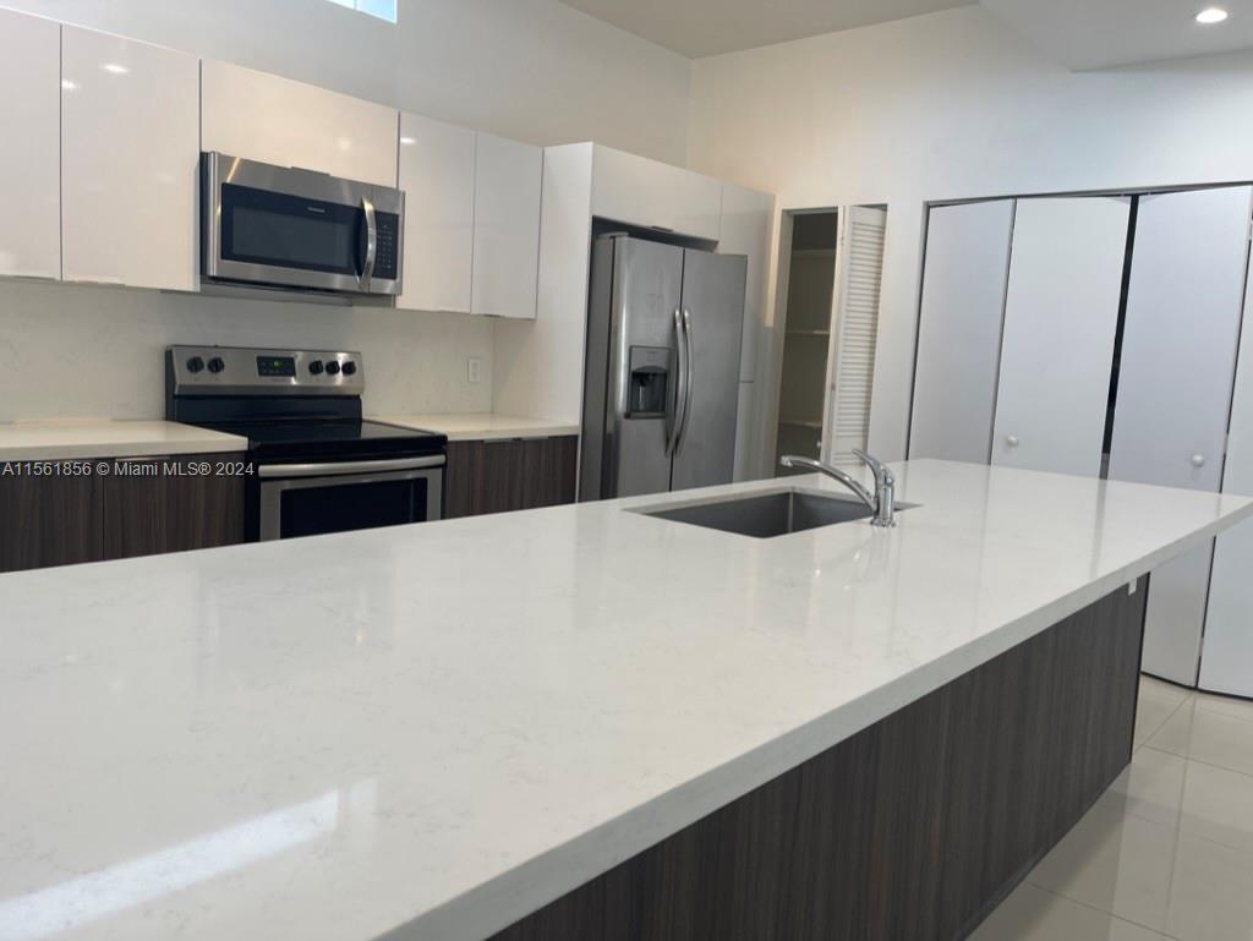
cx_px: 626
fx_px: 942
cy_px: 470
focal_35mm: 26
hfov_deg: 67.3
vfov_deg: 53.1
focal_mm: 5.1
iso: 64
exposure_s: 1/120
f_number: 1.6
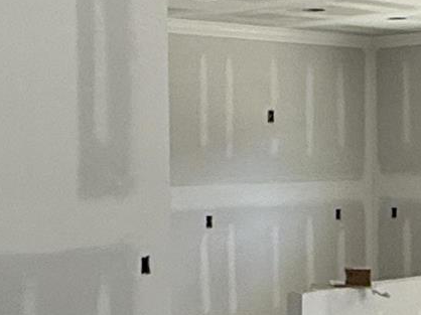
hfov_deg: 19.0
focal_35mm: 103
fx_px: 1252
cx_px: 301
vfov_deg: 14.3
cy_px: 212
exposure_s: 1/99
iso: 80
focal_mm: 2.22
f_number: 2.2
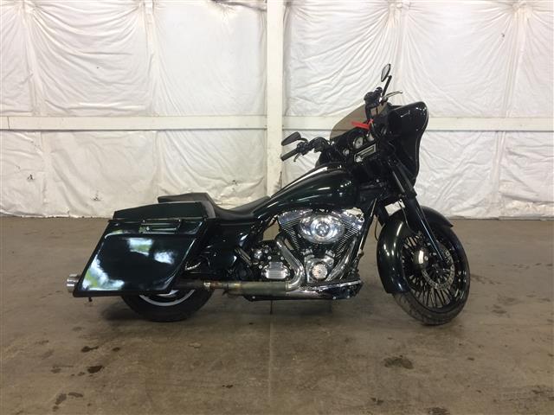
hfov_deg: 61.7
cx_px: 277
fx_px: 464
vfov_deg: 48.2
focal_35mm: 29
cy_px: 208
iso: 64
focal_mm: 4.15
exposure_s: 1/30
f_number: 2.2
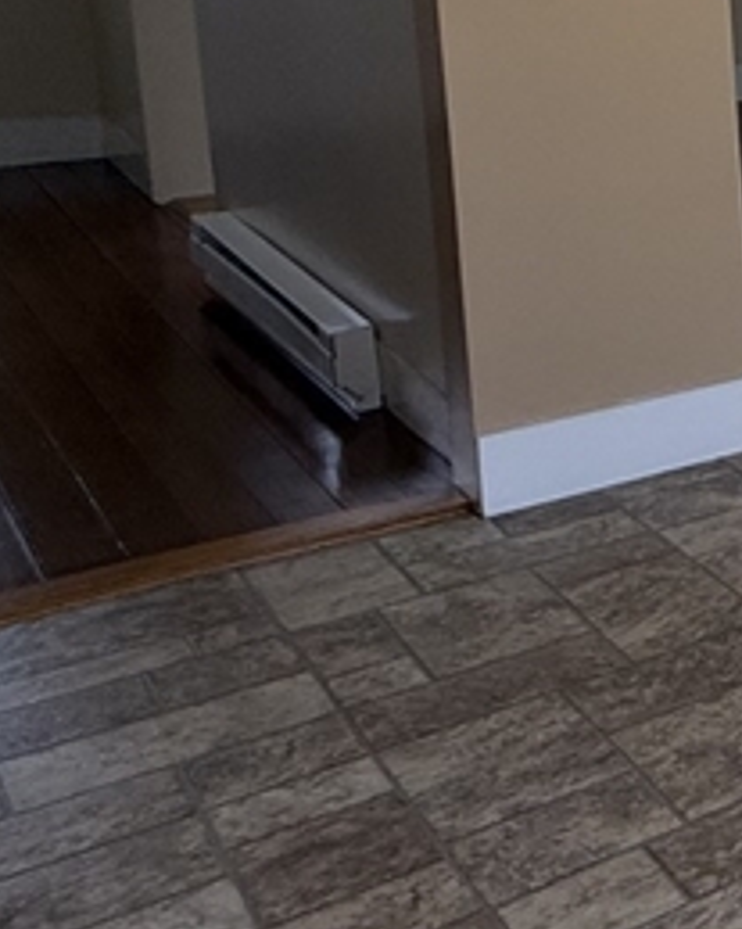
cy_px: 86
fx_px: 1483
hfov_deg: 15.1
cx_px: 1789
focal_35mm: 54
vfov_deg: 32.9
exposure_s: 1/99
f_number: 2.2
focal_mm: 2.22
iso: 80
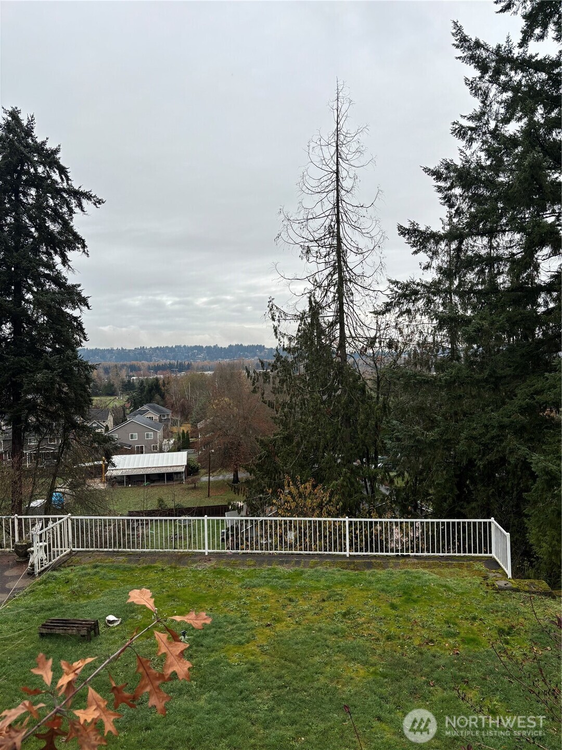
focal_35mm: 26
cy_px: 375
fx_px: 563
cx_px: 281
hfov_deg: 53.1
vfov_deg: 67.3
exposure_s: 1/649
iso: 50
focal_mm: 5.96
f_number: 1.6
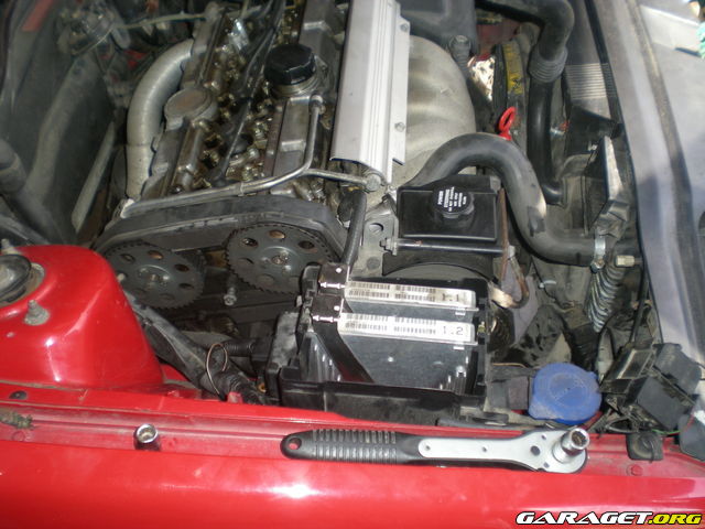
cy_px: 264
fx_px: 774
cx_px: 352
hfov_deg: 49.0
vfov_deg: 37.7
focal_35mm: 38
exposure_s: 1/123
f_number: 3.1
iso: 72
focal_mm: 6.3
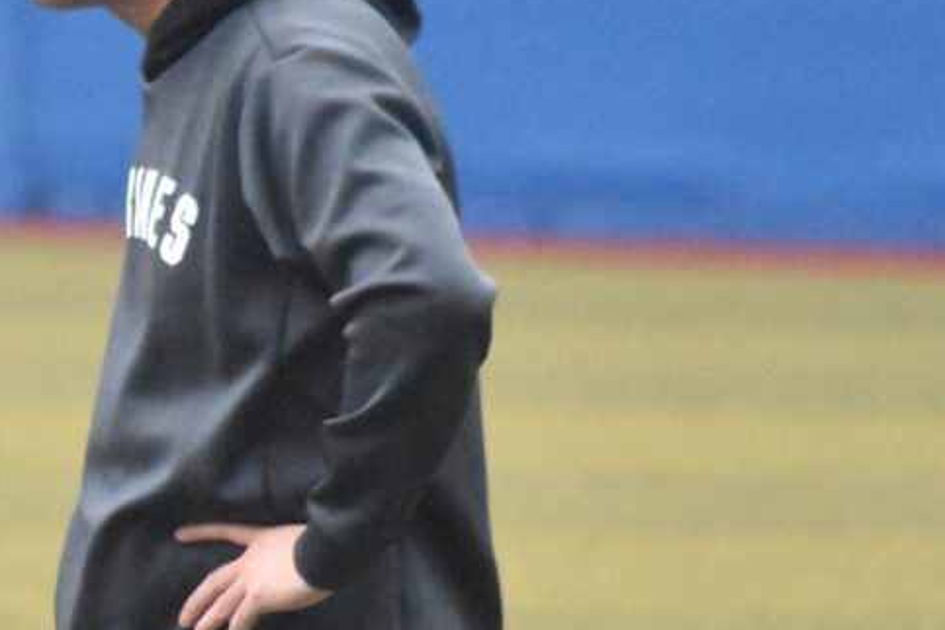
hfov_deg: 2.8
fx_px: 19062
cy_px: 427
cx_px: -84
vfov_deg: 1.9
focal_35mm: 726
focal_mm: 195
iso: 10000
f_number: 6.3
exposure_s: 1/2500
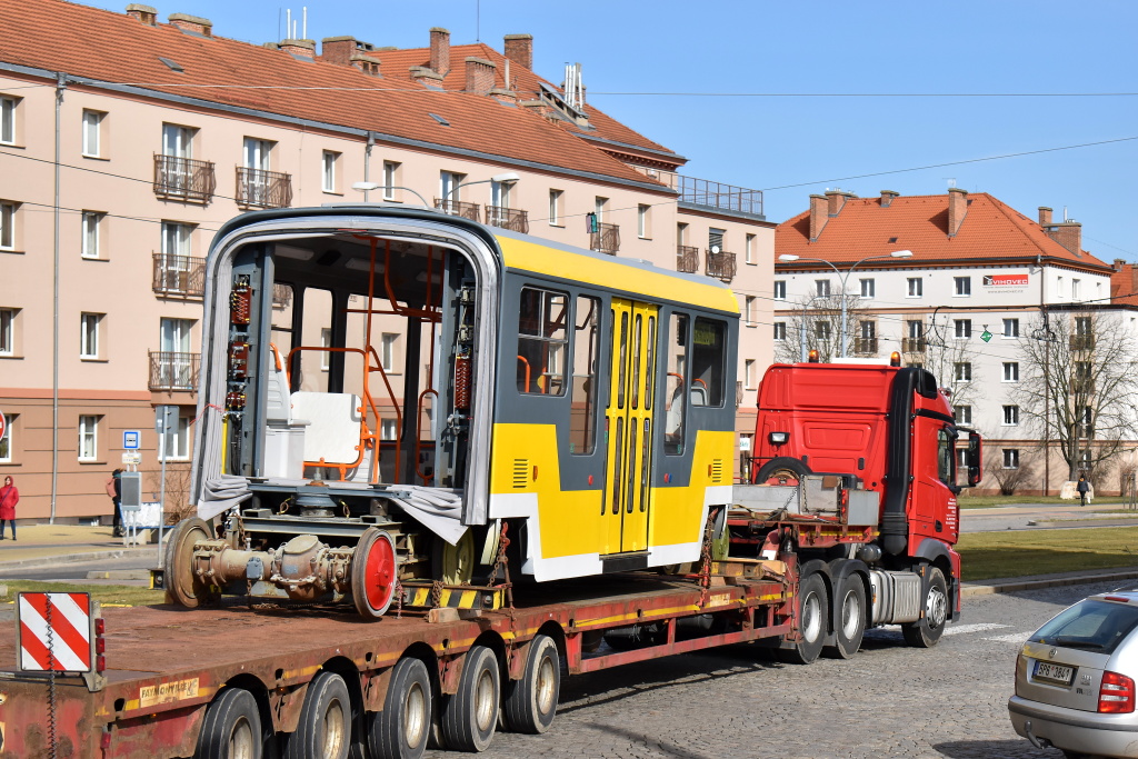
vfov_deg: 16.6
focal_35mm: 82
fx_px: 2608
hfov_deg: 24.6
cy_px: 380
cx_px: 569
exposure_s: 1/2000
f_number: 7.1
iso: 400
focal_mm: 55
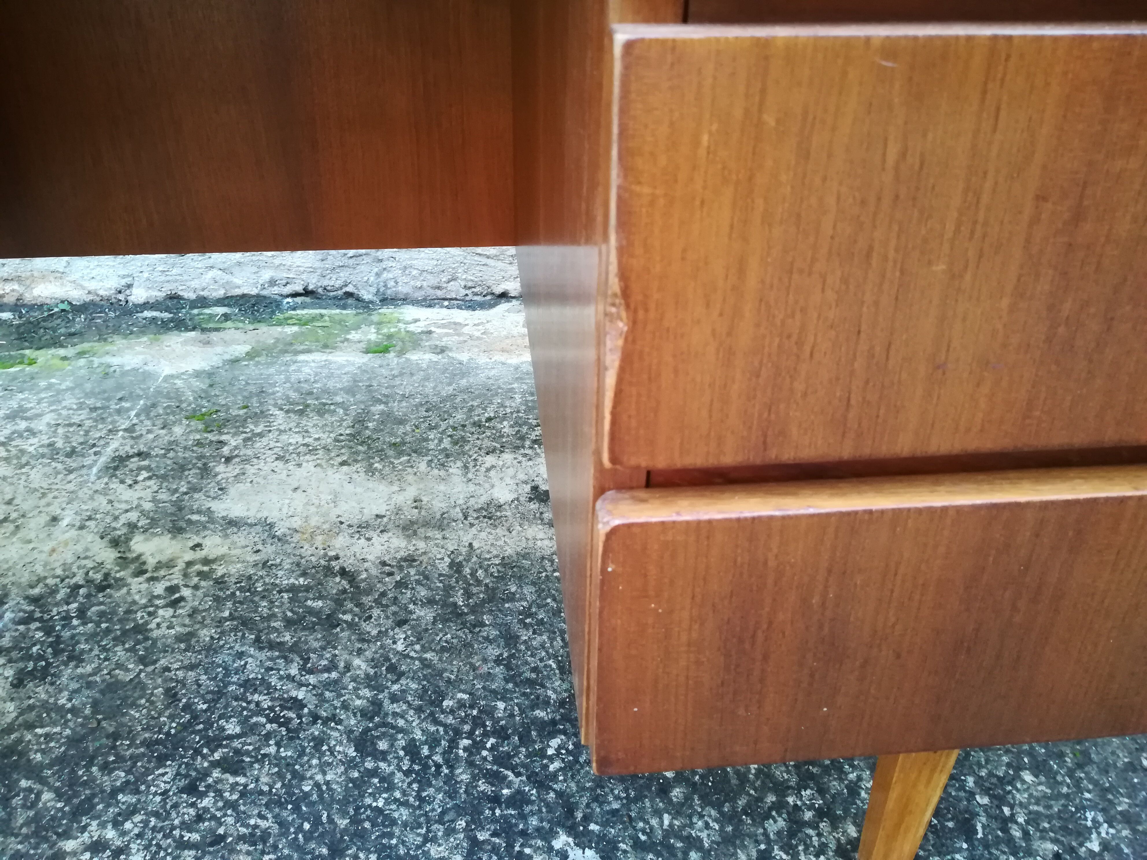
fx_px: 862
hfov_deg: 67.3
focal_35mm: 26
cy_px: 430
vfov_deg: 53.1
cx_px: 574
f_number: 2.2
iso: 500
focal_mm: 3.83
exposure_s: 1/25
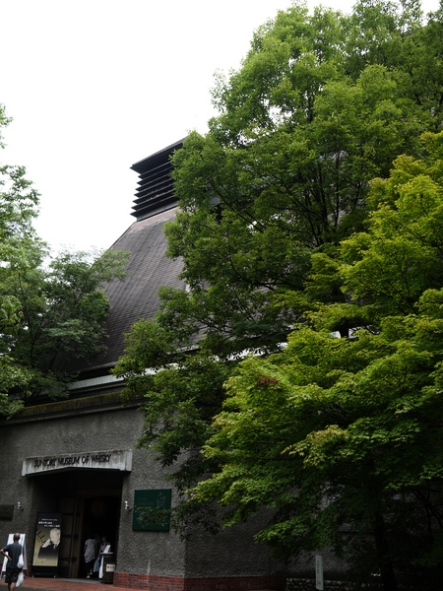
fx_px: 683
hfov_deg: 36.0
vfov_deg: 46.8
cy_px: 296
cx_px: 222
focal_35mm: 40
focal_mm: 20
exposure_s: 1/160
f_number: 5.6
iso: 100
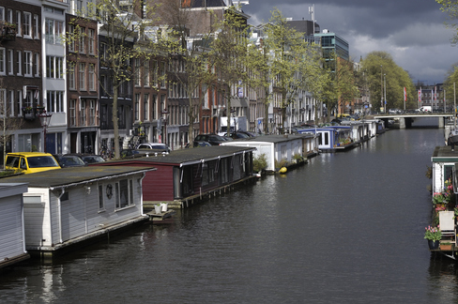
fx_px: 834
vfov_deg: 20.6
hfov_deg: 30.6
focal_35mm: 66
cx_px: 180
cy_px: 117
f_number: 5.6
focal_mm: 35
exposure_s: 1/1250
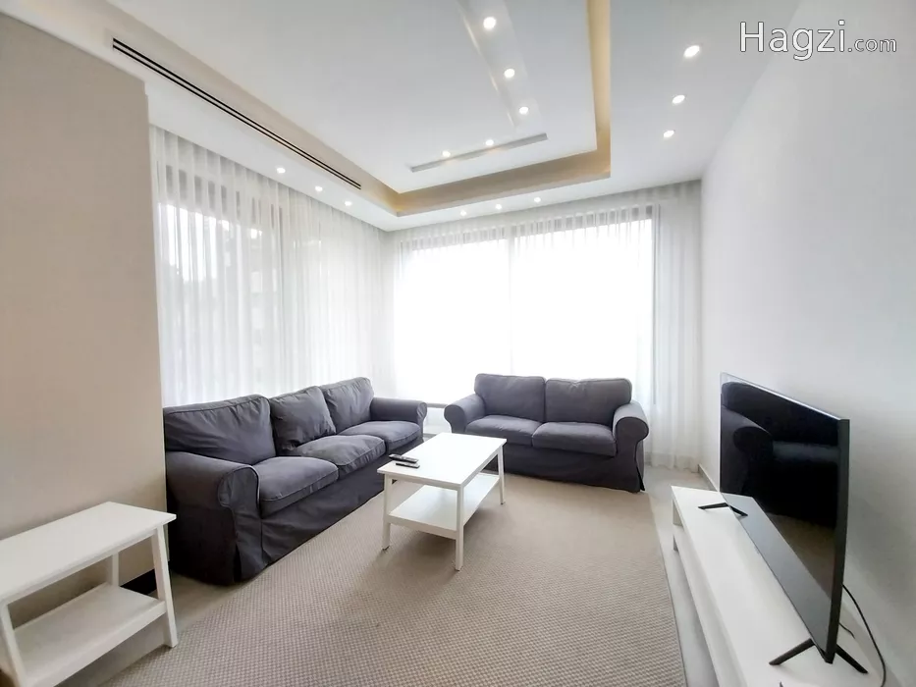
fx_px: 344
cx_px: 458
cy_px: 344
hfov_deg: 106.2
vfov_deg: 89.9
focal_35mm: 13
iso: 80
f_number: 2.2
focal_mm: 1.3
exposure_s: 1/50
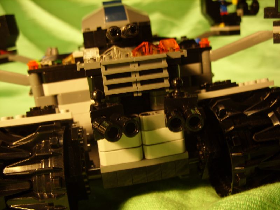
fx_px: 307
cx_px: 140
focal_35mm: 38
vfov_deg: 37.7
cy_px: 105
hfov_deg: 49.0
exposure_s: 1/6
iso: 100
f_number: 2.8
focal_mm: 7.8
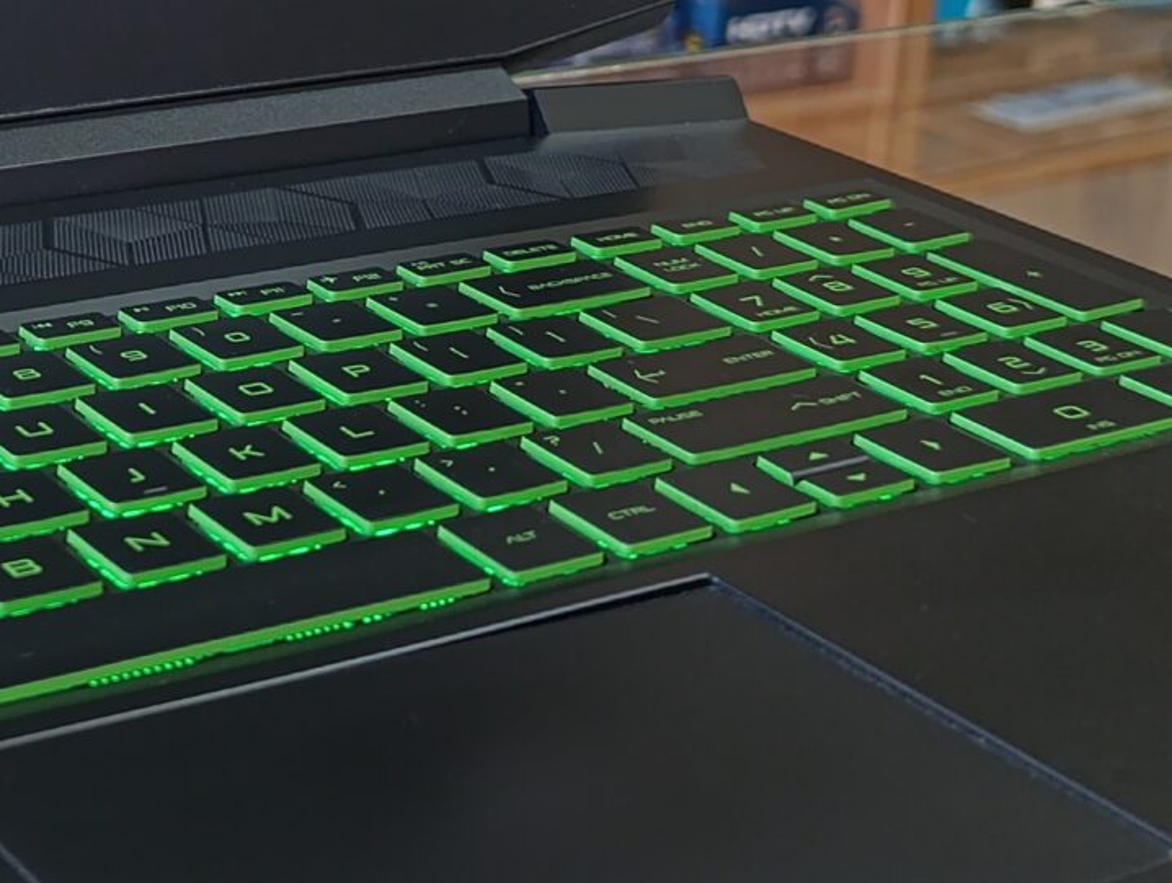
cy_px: 31
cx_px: -13
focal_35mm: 82
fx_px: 2781
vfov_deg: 17.7
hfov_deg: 22.8
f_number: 1.6
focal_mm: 6.14
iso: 400
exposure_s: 1/100
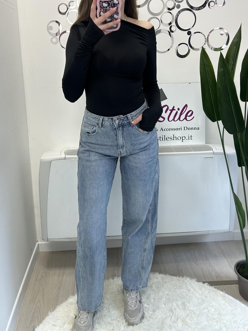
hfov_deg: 44.1
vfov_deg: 56.3
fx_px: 306
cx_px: 114
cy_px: 128
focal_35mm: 32
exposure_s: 1/100
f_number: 1.5
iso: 80
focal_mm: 5.7
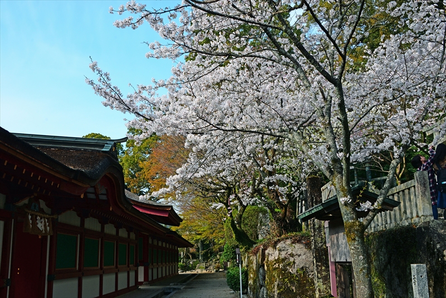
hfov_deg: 53.1
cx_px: 223
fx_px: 446
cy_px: 149
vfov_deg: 36.9
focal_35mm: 36
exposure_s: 1/400
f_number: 10
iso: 400
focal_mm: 36
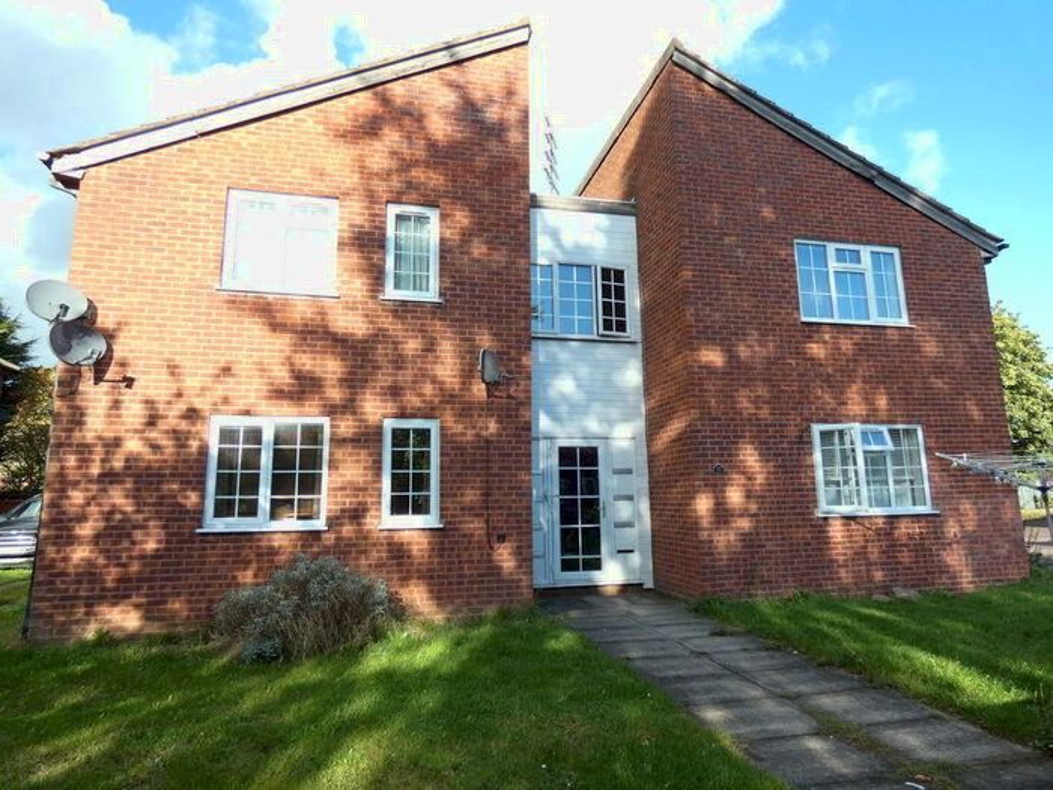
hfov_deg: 81.7
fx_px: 608
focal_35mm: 20
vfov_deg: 66.0
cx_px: 526
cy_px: 395
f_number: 2.8
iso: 80
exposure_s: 1/320
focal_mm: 3.6
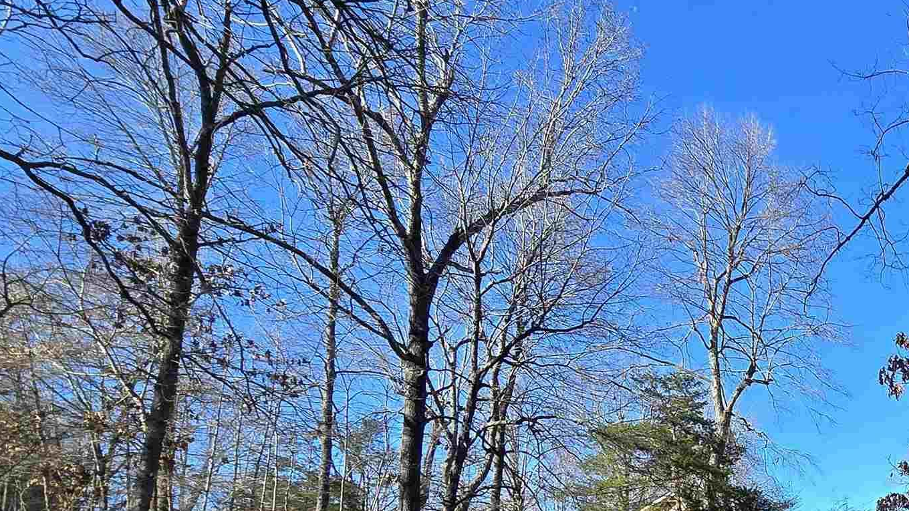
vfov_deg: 32.6
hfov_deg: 47.9
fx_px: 771
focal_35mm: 32
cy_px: 550
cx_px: 950
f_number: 2.2
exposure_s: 1/643
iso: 50
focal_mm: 2.2
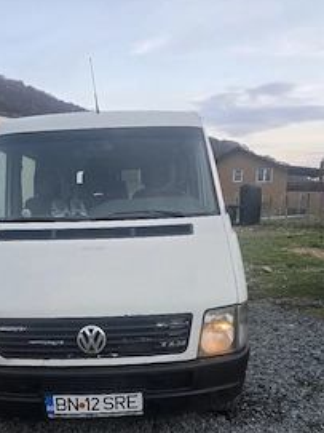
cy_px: 308
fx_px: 425
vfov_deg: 52.3
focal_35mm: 34
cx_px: 105
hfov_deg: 41.2
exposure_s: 1/182
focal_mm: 6.3
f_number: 1.7
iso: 125
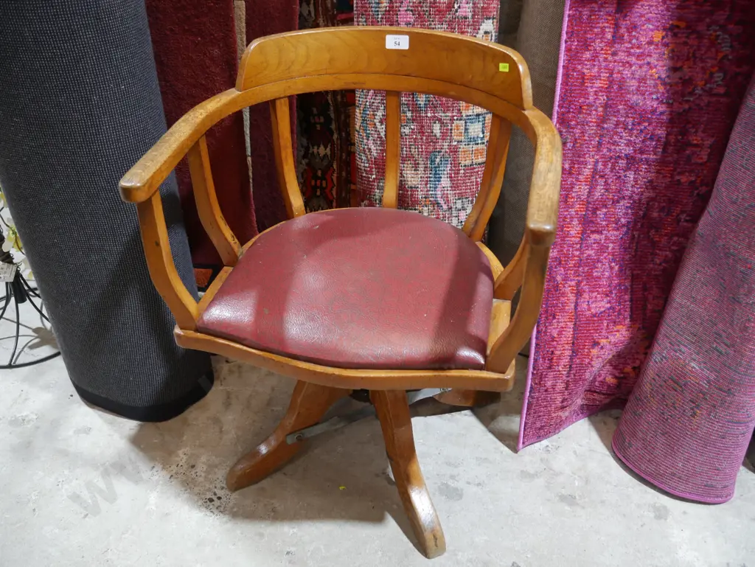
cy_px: 284
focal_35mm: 30
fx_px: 655
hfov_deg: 59.9
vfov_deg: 46.8
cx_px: 378
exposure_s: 1/60
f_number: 3.6
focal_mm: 15
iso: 640
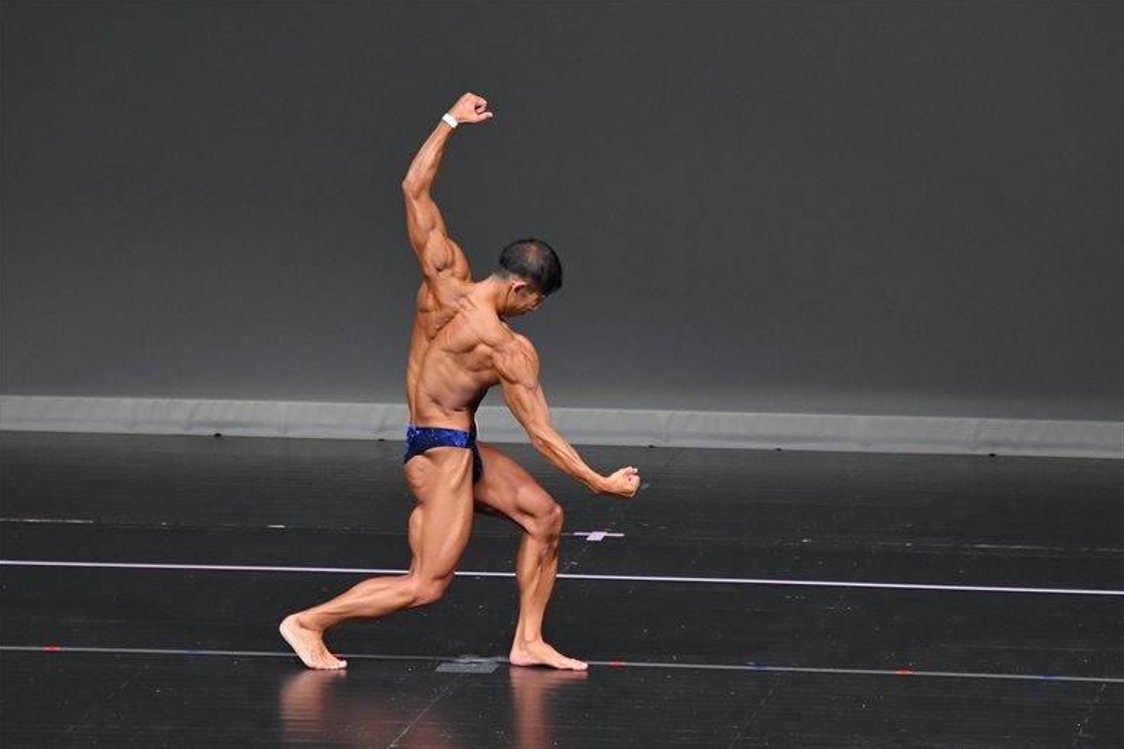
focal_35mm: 302
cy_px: 374
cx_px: 563
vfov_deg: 4.5
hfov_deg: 6.8
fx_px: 9426
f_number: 5.6
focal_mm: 200
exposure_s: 1/400
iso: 4000
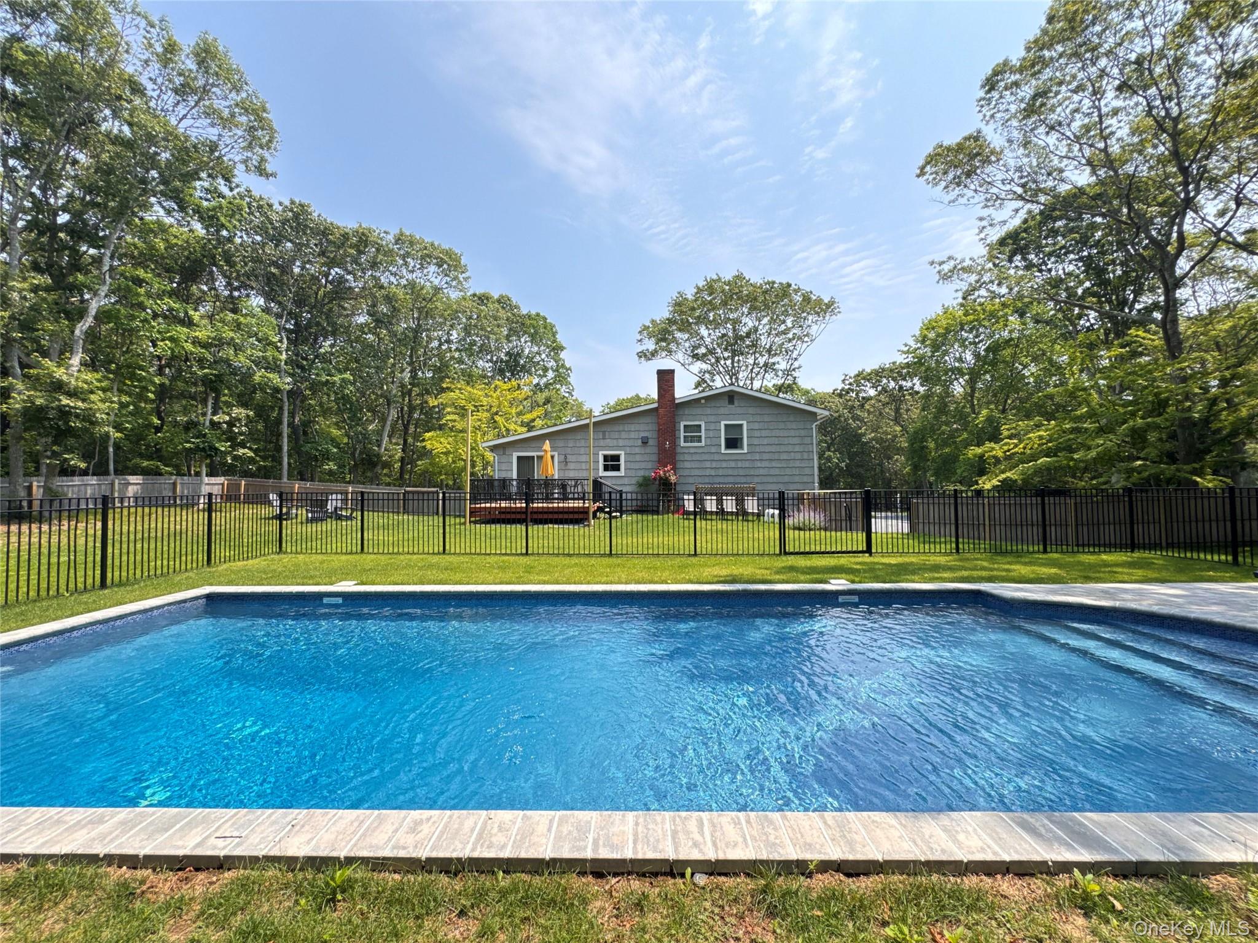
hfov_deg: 102.1
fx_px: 509
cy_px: 472
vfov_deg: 85.7
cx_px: 629
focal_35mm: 14
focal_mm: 2.22
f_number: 2.2
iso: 40
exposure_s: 1/430
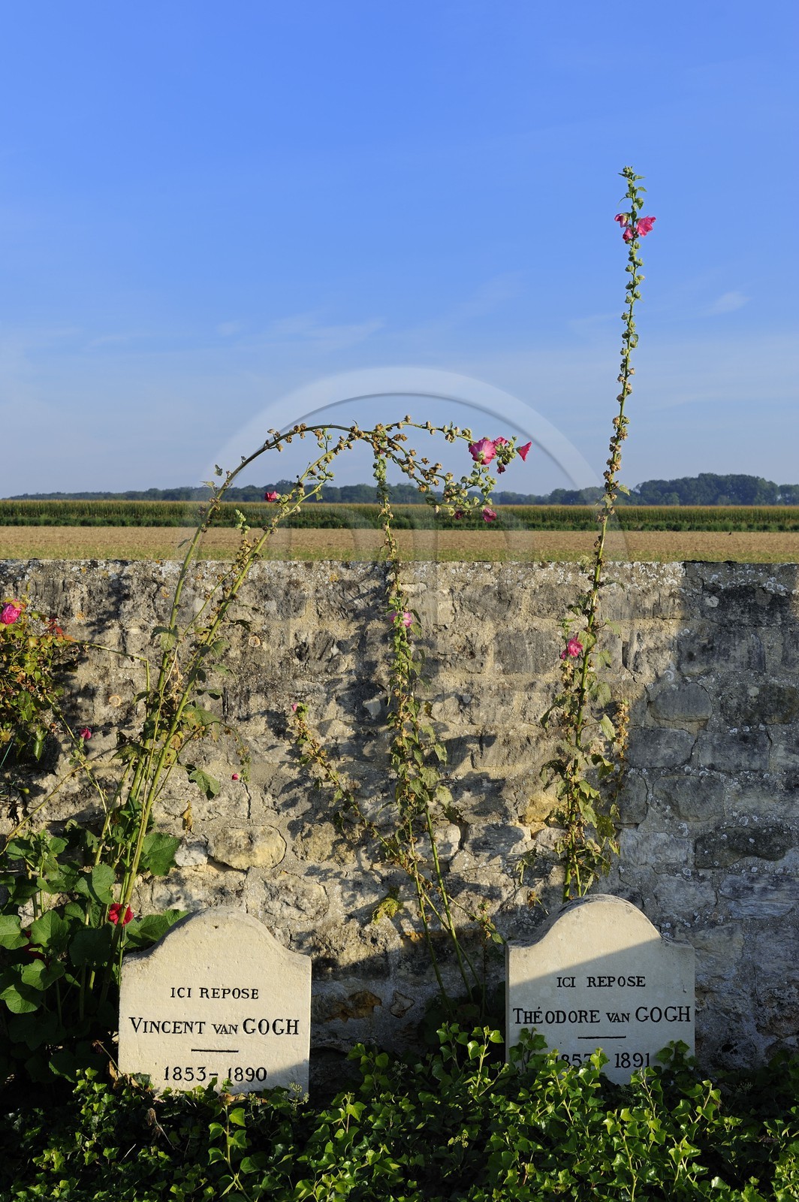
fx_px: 1867
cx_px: 400
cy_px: 601
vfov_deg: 35.7
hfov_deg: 24.2
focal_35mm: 56
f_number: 8
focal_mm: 56
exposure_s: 1/250
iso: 200
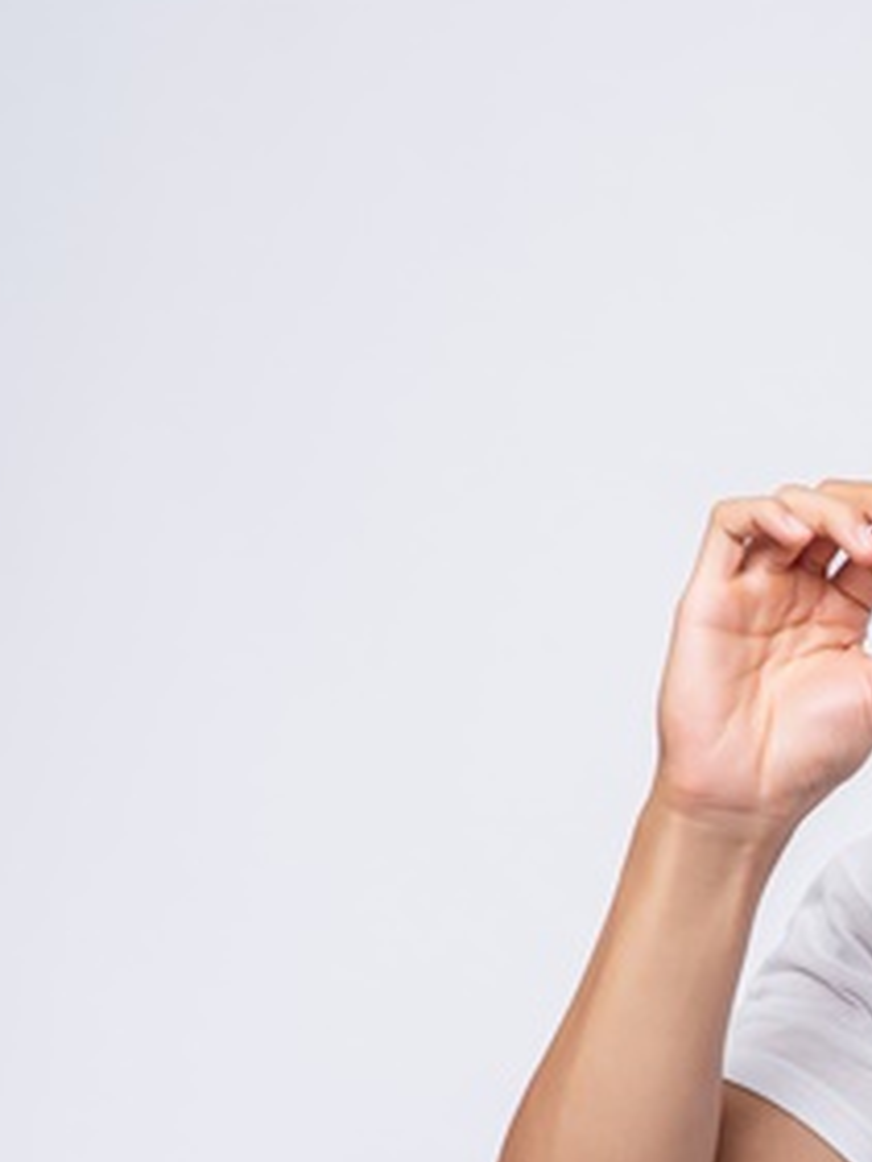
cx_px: 1124
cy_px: 910
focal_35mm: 233
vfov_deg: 8.5
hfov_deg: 6.3
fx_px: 7820
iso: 100
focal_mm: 85
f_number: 4
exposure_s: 1/200
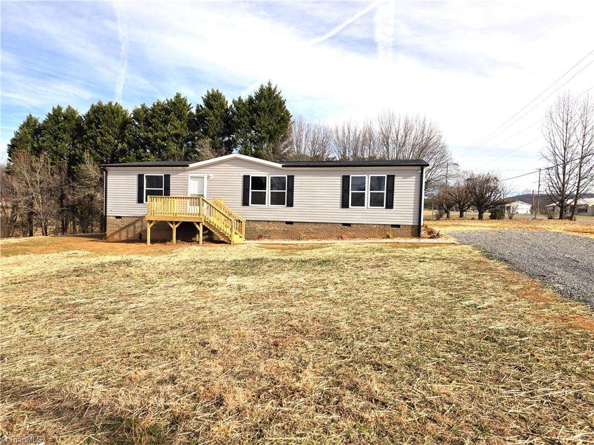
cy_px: 222
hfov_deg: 73.9
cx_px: 297
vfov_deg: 58.9
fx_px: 395
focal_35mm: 23
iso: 80
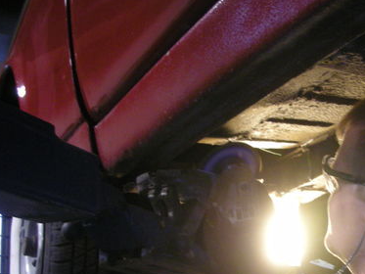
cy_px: 225
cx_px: 283
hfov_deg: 31.5
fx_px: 633
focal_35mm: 60
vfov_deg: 24.0
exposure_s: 1/15.4
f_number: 2.8
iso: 200
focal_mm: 5.8
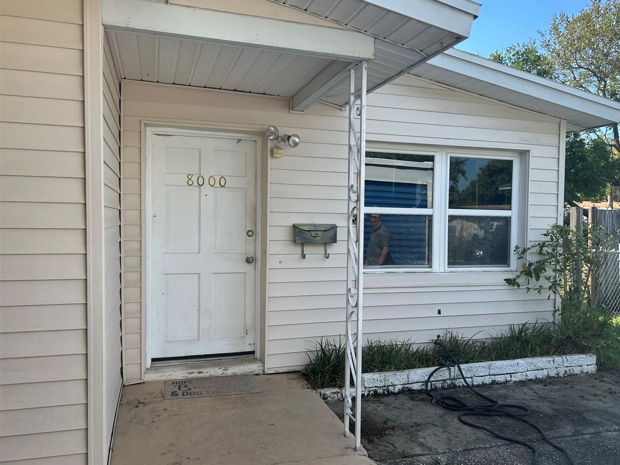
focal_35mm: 30
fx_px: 537
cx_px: 357
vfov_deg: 46.8
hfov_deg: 59.7
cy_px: 235
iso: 50
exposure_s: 1/1531
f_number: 1.5
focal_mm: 5.7
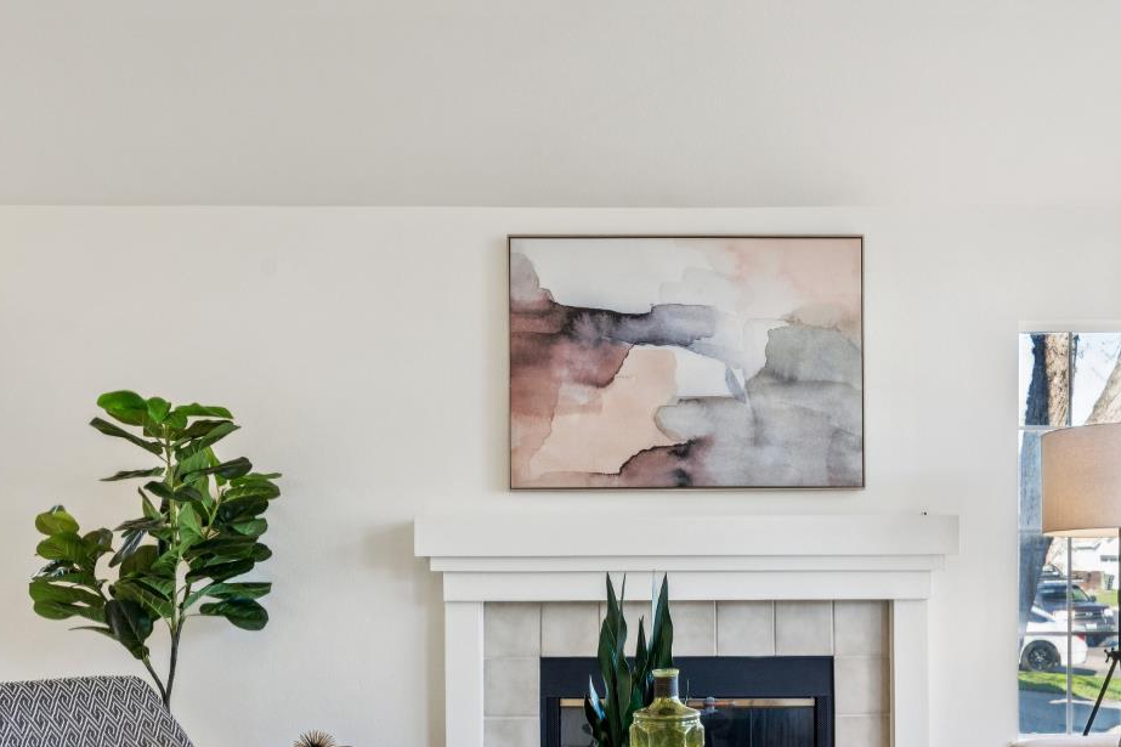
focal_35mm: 39
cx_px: 684
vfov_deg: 33.5
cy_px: 568
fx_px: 1214
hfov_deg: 49.2
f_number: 8
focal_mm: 24
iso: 140
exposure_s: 1/25
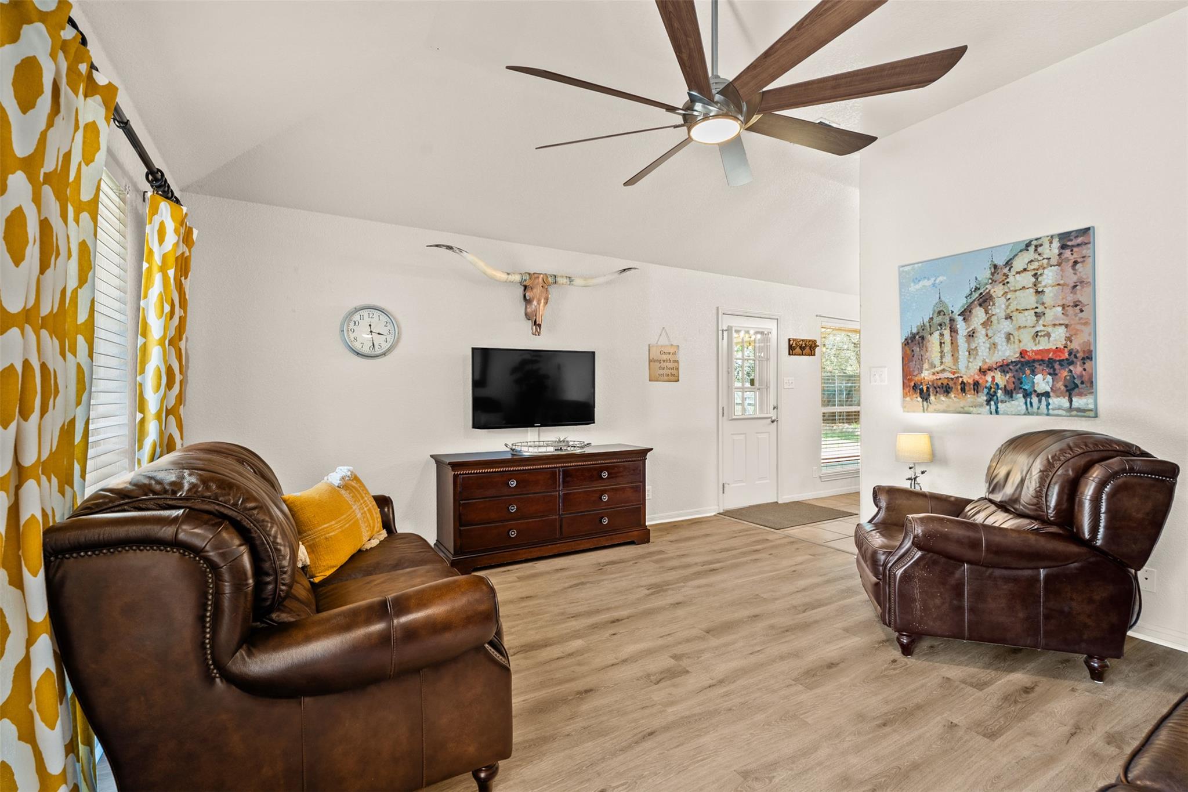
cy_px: 396
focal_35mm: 16
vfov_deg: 73.7
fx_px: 528
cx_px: 594
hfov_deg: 96.7
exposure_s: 1/1.67
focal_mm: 16
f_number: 8
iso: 400
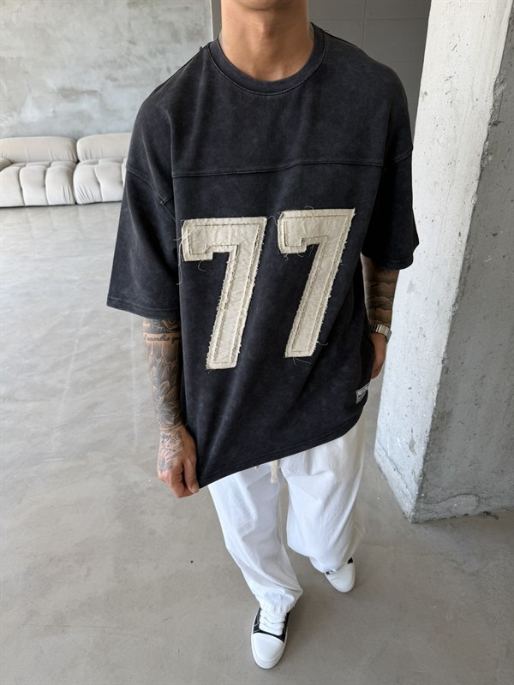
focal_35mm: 24
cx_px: 257
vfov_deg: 71.6
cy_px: 342
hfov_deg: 56.8
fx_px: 475
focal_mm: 6.76
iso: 80
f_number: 1.78
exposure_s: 1/121
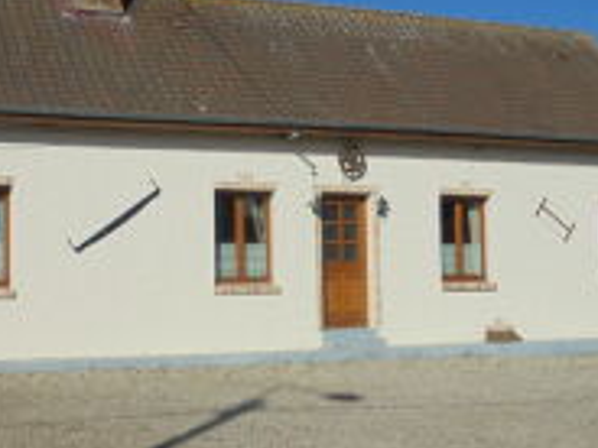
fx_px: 1088
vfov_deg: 23.3
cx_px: 275
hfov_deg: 30.7
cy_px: 218
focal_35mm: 63
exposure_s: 1/200
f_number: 12.5
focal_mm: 6.1
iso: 100
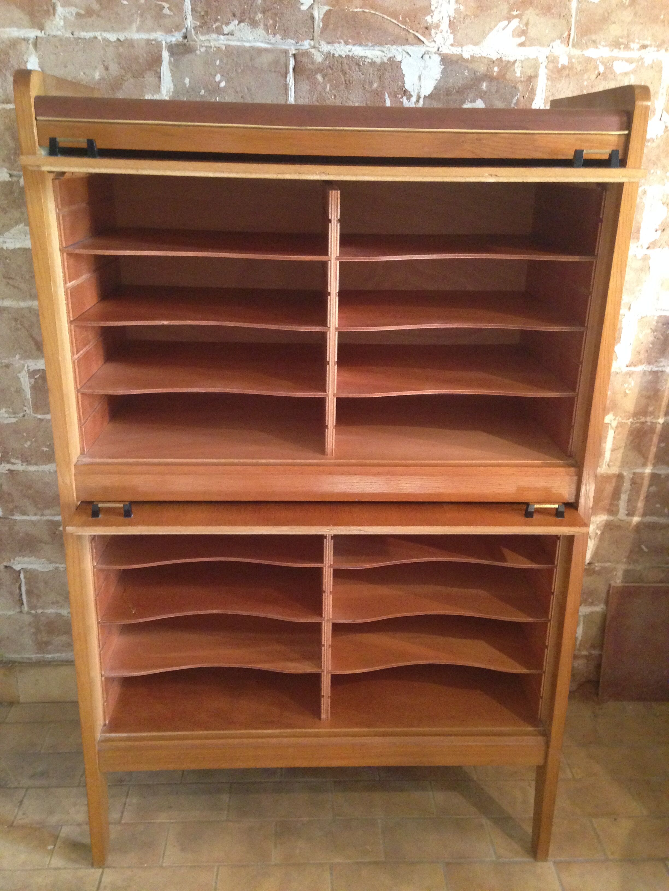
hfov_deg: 42.9
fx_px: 850
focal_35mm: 33
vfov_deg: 55.4
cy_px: 446
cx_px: 334
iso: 400
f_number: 2.4
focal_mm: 4.12
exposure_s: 1/20
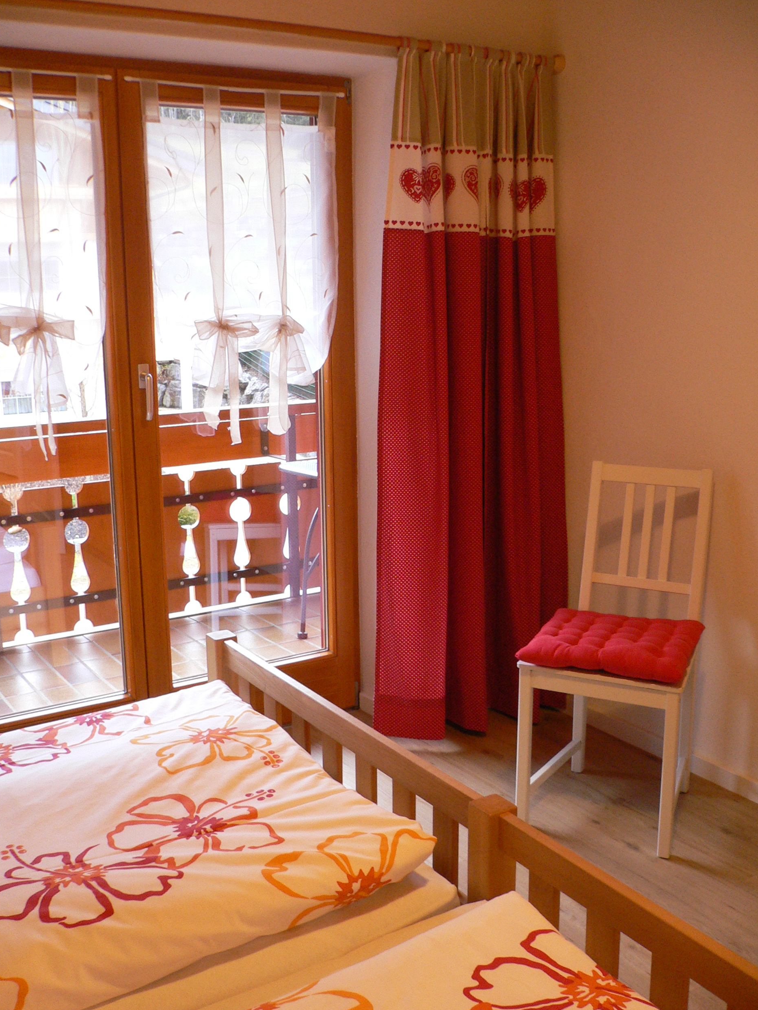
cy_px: 506
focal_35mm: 36
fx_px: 1051
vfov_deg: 51.4
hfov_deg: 39.7
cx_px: 384
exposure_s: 1/15
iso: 200
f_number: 2.8
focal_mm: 5.8
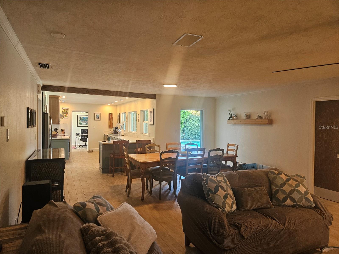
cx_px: 170
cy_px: 127
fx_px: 225
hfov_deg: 73.9
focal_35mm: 23
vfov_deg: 58.9
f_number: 1.8
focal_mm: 5.4
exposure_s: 1/120
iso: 320
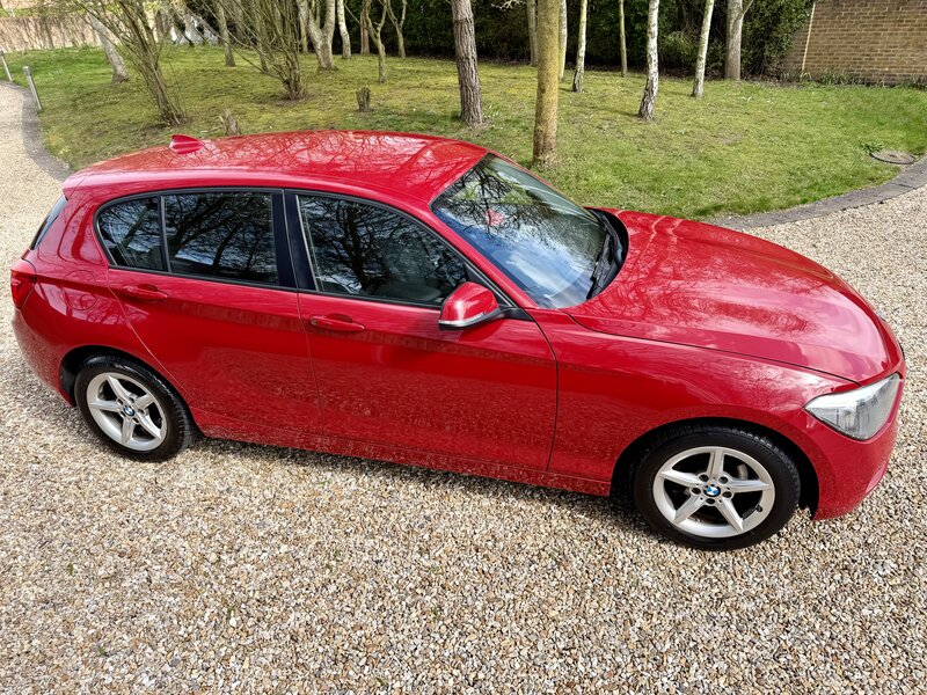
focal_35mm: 24
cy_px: 348
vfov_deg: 56.8
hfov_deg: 71.6
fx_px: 643
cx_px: 464
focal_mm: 6.76
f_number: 1.78
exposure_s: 1/1361
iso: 80
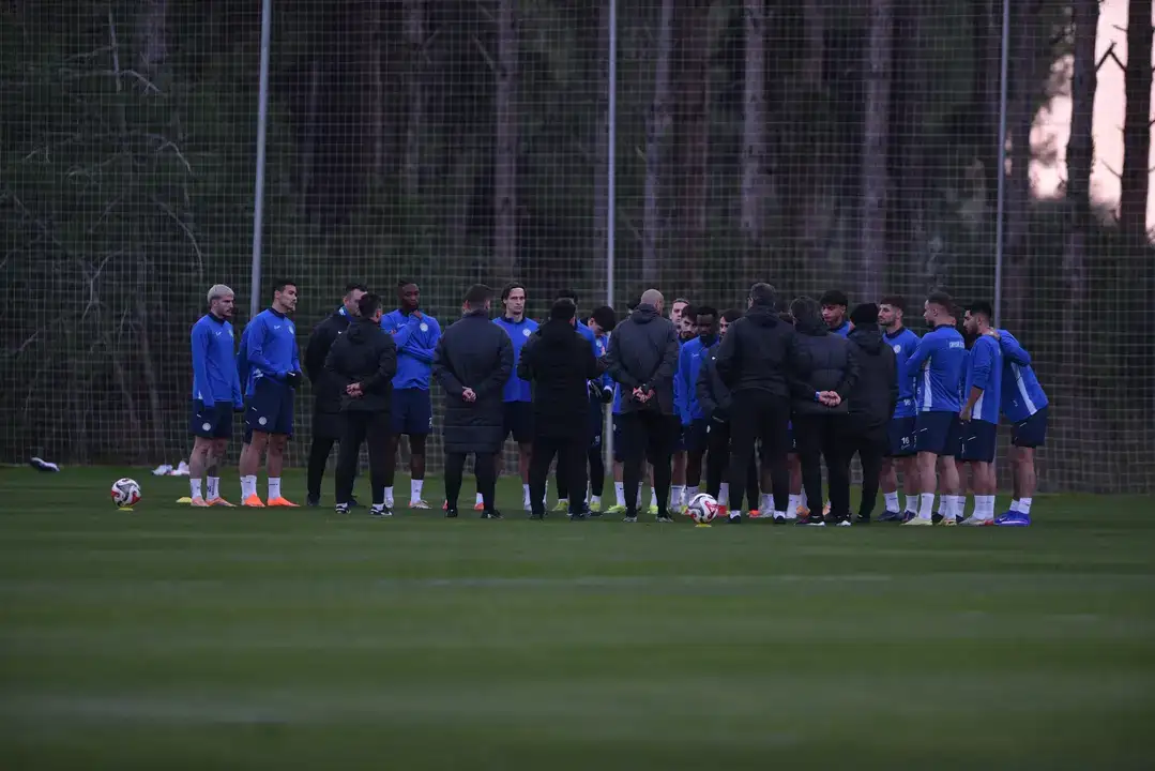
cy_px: 386
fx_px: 9627
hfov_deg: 6.9
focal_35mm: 300
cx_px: 578
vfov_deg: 4.6
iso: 1000
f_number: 3.2
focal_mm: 300
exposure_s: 1/1000
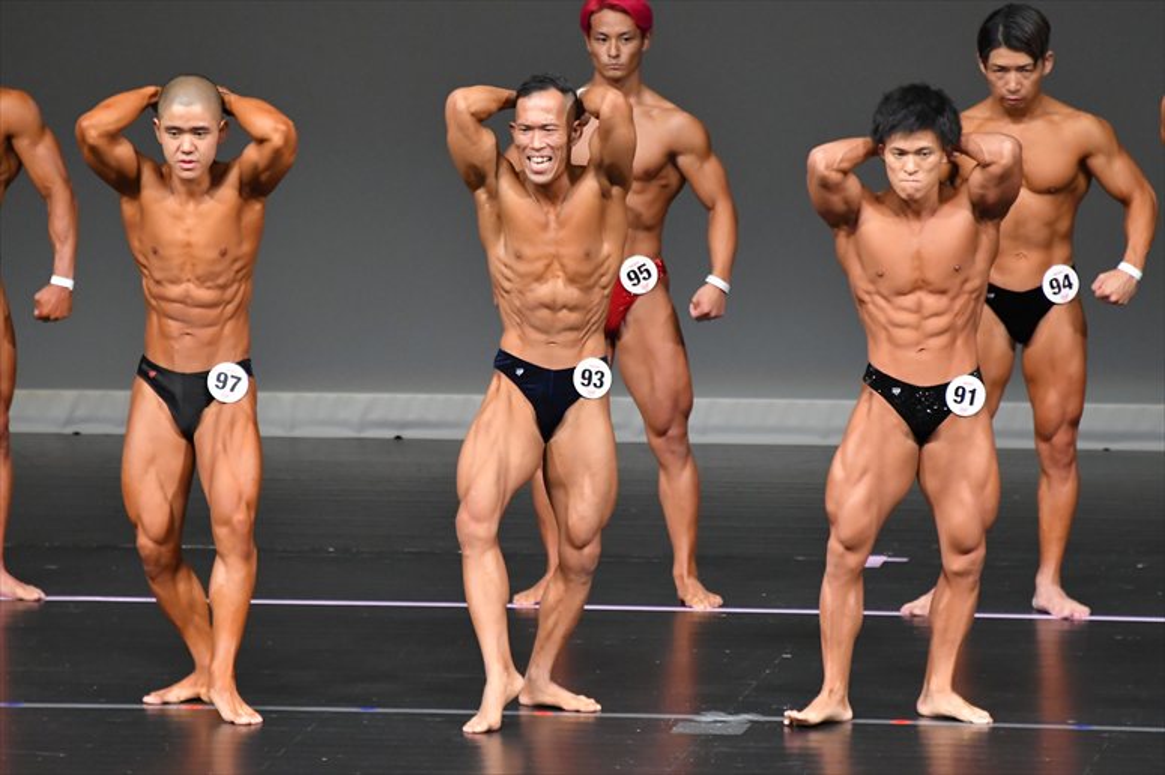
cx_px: 582
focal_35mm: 375
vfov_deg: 3.7
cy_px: 388
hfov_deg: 5.5
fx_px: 12130
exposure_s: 1/400
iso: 5000
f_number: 5.6
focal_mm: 250
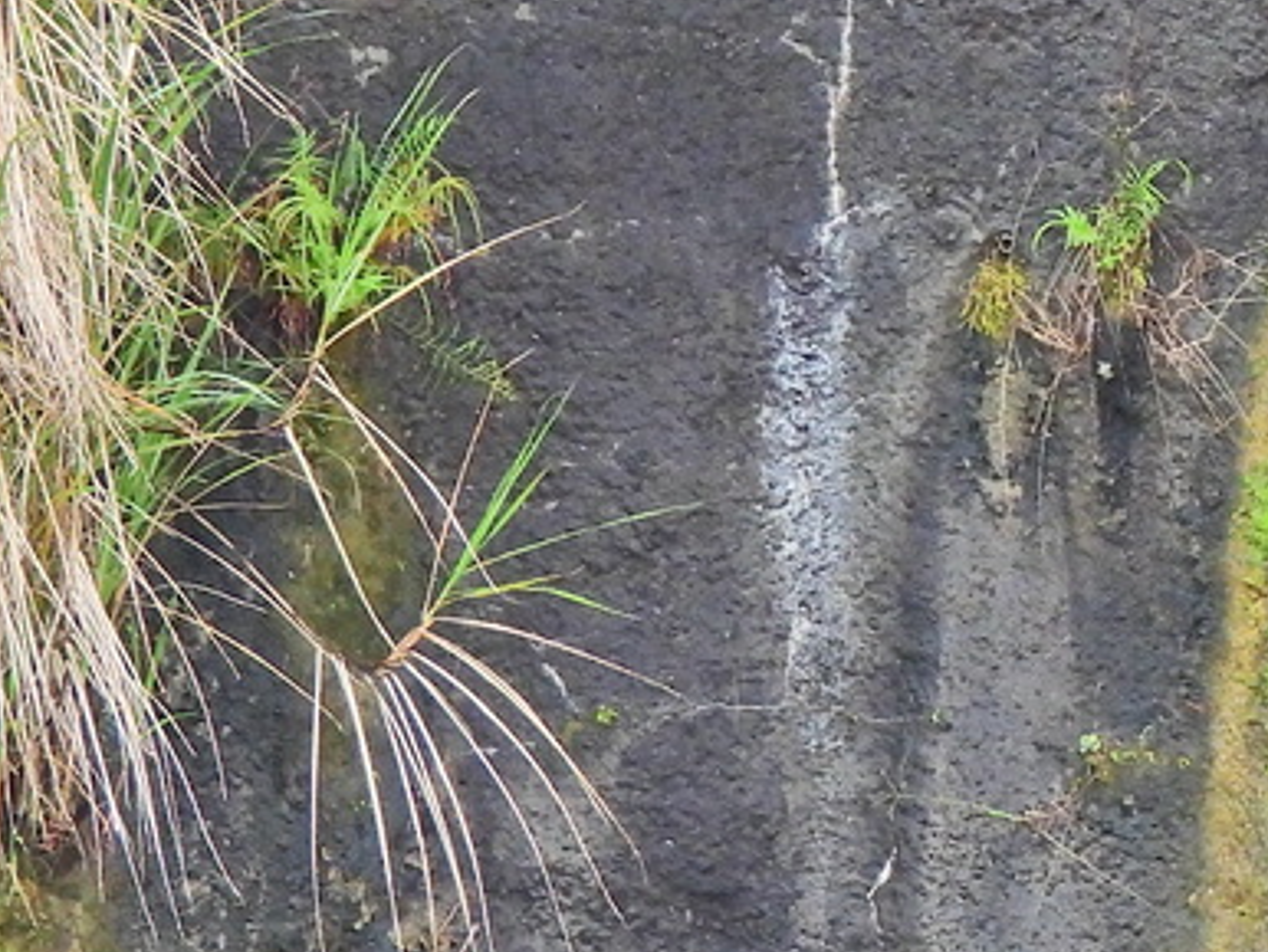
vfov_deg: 1.7
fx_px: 31595
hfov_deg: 2.3
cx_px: 1646
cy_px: 3
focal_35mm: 862
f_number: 4.5
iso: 400
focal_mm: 46.4
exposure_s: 1/125
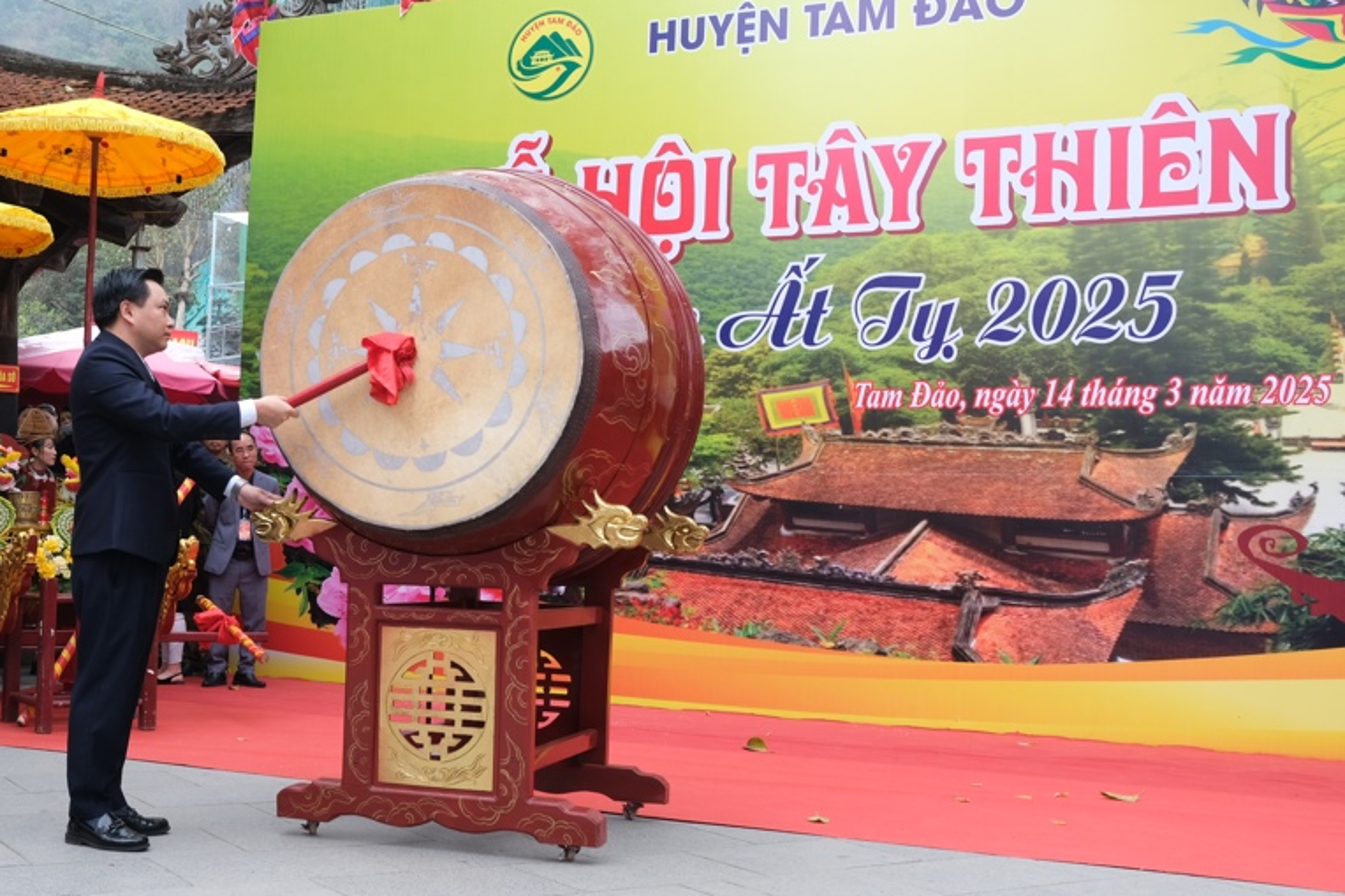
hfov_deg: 44.2
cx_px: 519
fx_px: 1643
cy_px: 440
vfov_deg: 30.5
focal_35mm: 44
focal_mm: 23
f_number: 5.6
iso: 200
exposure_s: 1/60
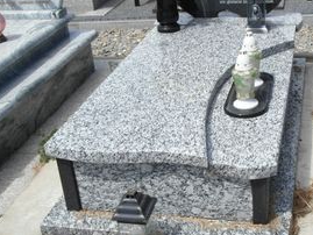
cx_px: 200
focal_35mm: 57
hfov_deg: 33.6
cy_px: 121
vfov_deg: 25.7
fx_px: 516
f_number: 3.1
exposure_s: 1/1500
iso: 80
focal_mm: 5.2
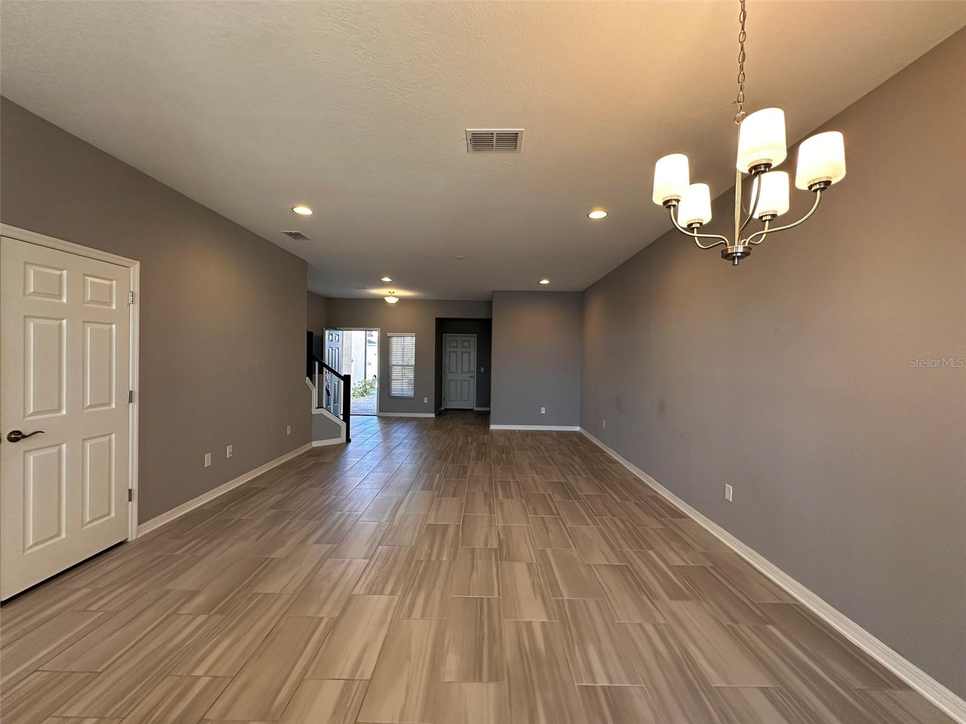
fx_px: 391
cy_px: 362
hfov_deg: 102.1
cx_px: 483
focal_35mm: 14
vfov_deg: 85.7
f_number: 2.2
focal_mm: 2.22
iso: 250
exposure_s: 1/120
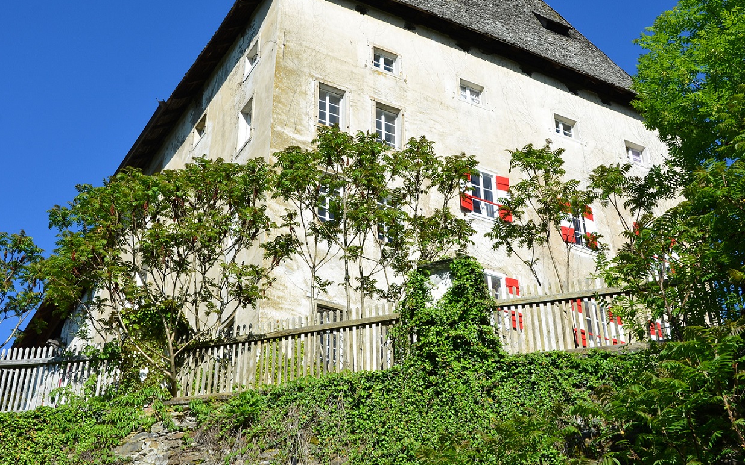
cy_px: 186
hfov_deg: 37.8
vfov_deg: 24.1
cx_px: 349
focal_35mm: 54
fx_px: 1088
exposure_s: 1/160
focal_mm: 31
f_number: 11
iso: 140
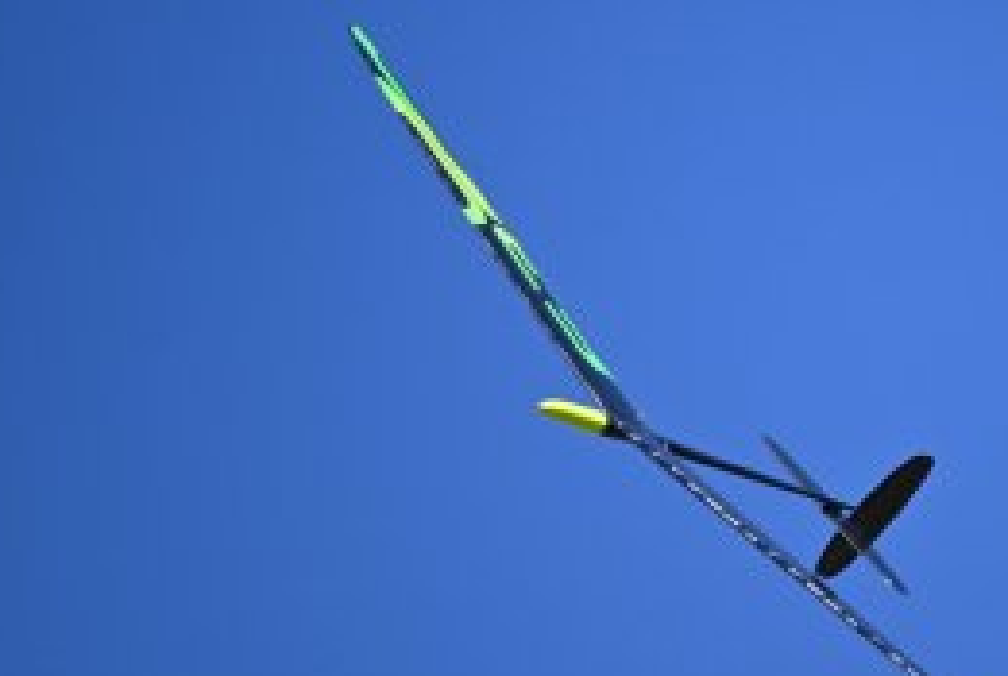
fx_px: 21344
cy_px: 263
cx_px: 902
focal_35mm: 761
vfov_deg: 1.8
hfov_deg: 2.7
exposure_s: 1/2500
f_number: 6.3
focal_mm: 400
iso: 640
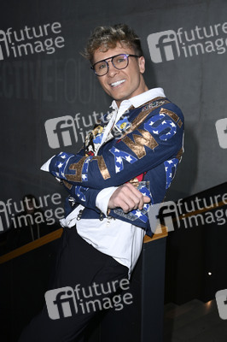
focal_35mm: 48
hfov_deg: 28.0
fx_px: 455
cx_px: 114
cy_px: 171
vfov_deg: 41.1
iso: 640
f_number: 5.6
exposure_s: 1/160
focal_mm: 48
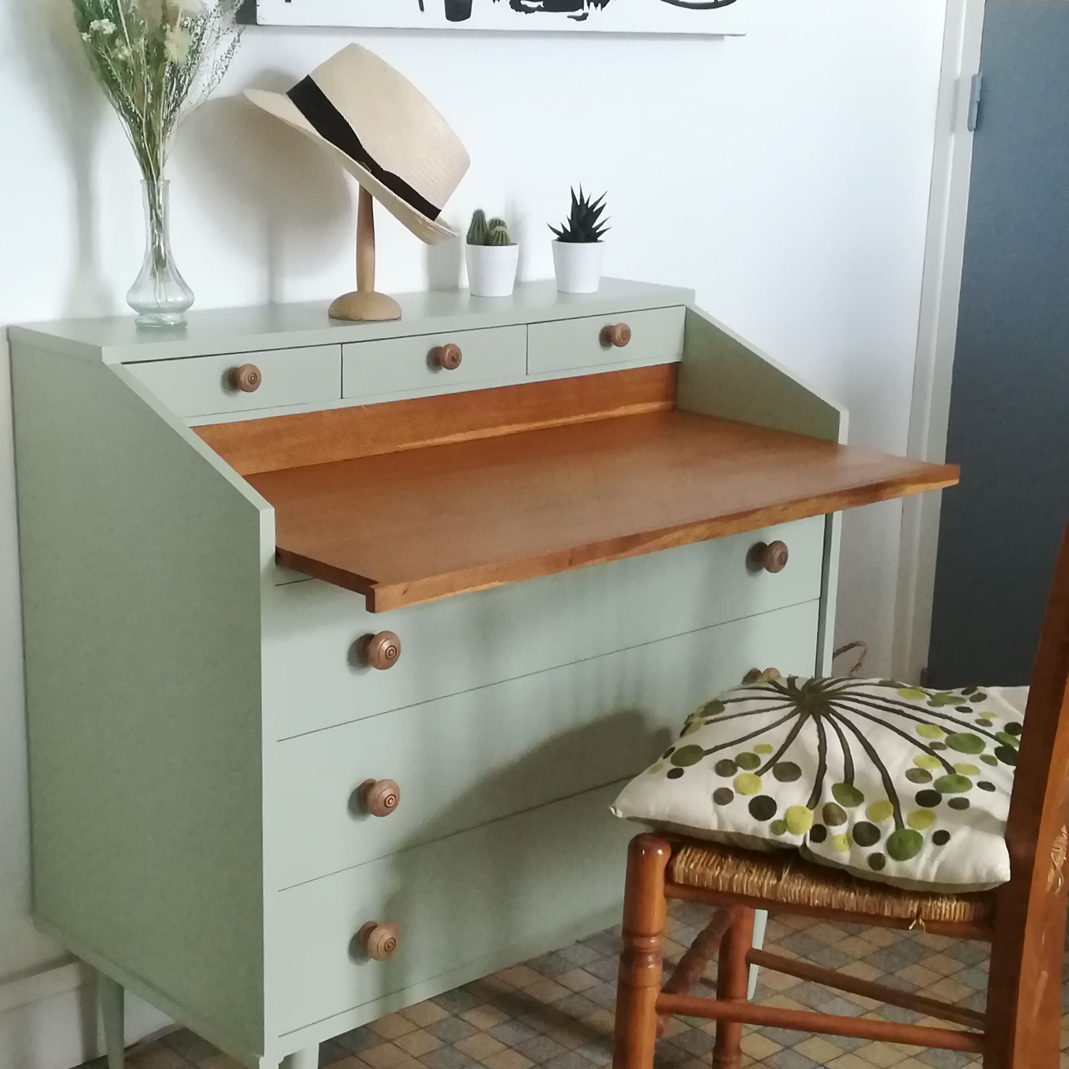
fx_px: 1922
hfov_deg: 31.1
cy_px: 578
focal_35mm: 55
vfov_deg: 31.1
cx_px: 527
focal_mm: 3.83
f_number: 2.2
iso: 500
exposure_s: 1/20
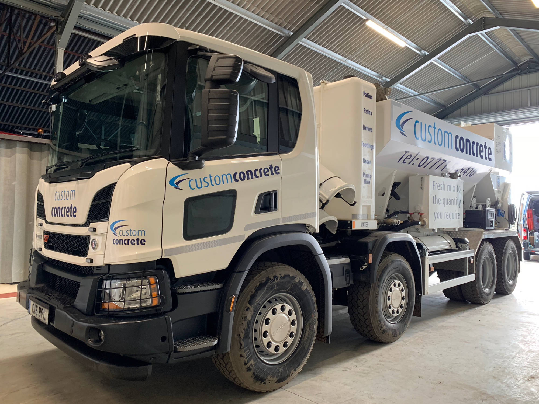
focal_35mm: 26
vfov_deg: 53.1
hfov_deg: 67.3
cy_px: 202
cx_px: 270
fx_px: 405
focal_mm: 4.25
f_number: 1.8
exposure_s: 1/50
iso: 125
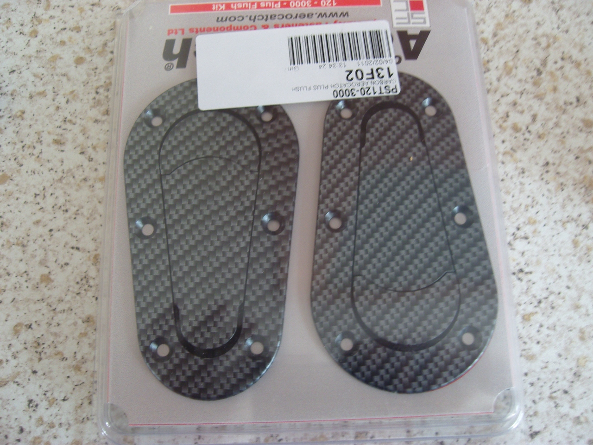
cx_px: 296
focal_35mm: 34
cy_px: 222
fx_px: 582
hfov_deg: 54.0
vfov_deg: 41.8
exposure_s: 1/13
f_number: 2.8
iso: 200
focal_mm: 7.3
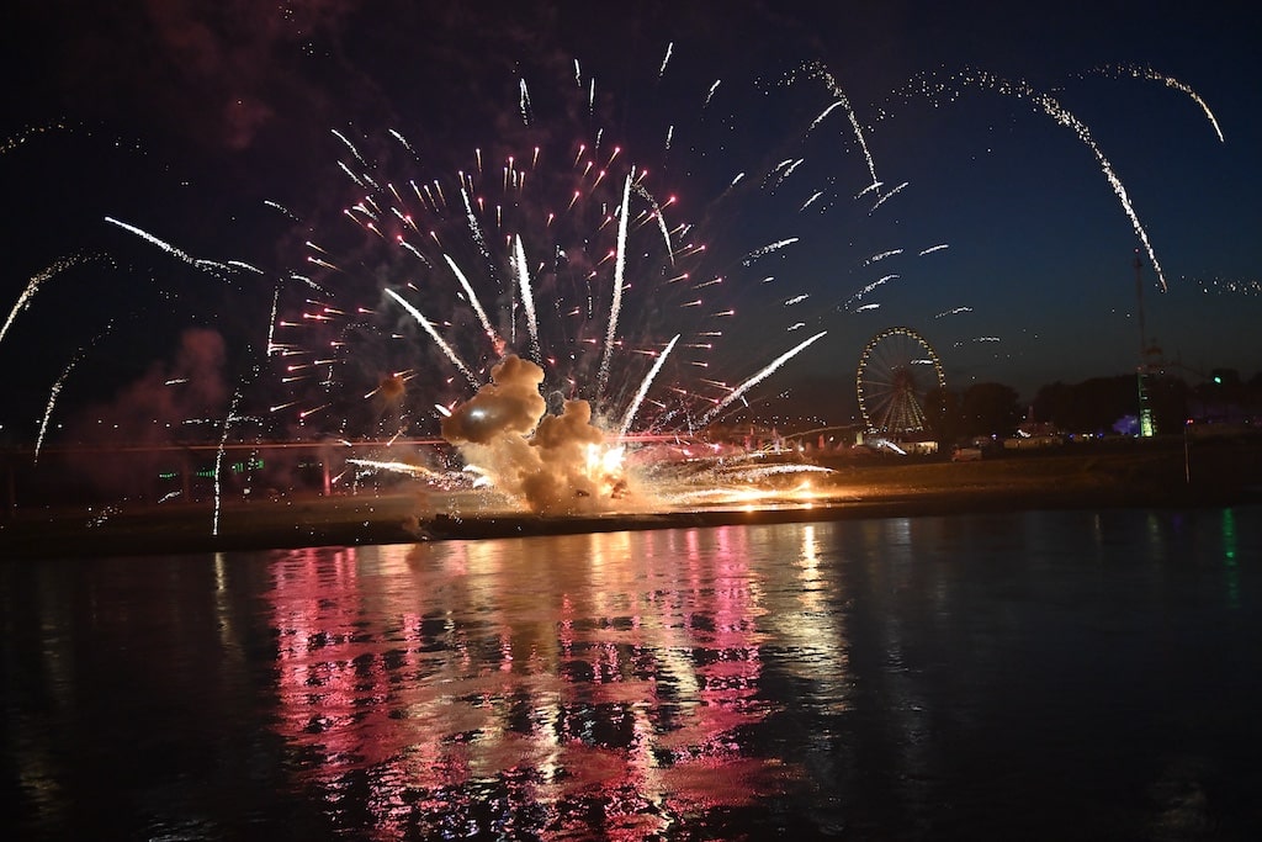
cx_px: 631
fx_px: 1262
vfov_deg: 36.9
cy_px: 421
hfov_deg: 53.1
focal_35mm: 36
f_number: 2.8
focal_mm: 36
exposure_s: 1/320
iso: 5000
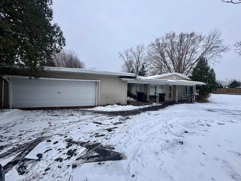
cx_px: 120
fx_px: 97
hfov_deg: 102.1
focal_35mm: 14
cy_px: 90
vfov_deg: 85.7
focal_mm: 2.22
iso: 40
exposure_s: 1/311
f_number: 2.2
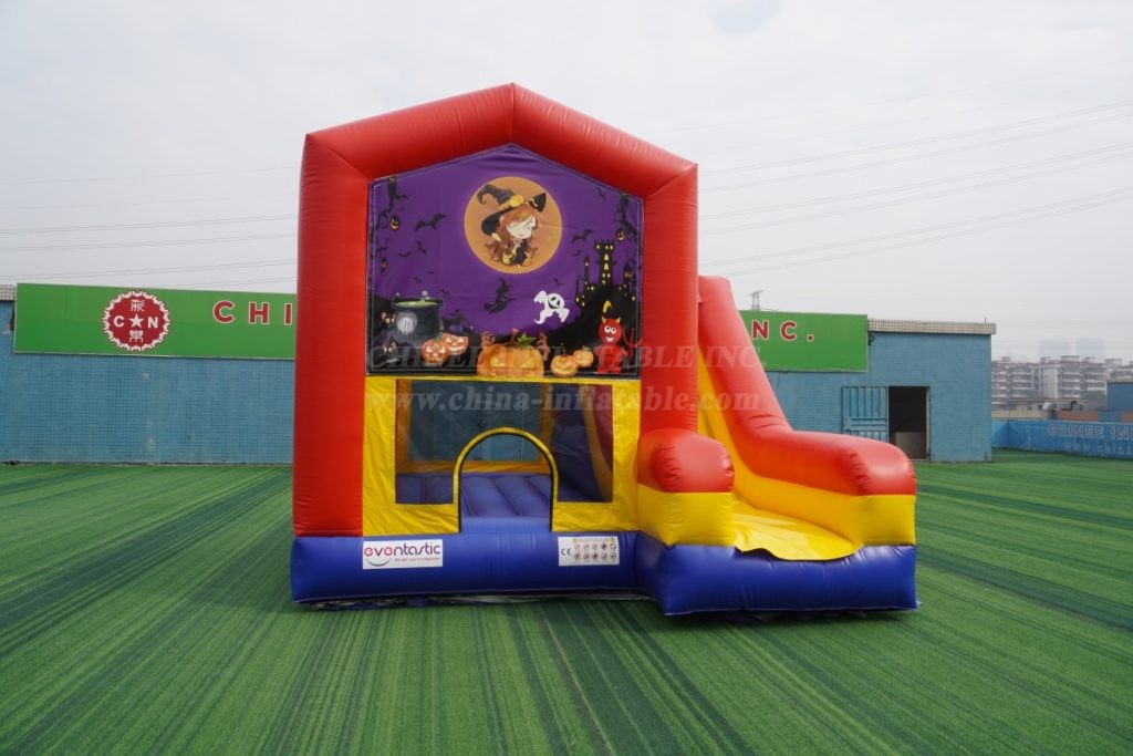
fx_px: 755
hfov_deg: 73.7
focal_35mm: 24
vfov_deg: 53.1
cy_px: 378
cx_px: 566
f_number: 8
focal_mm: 16
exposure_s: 1/200
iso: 100
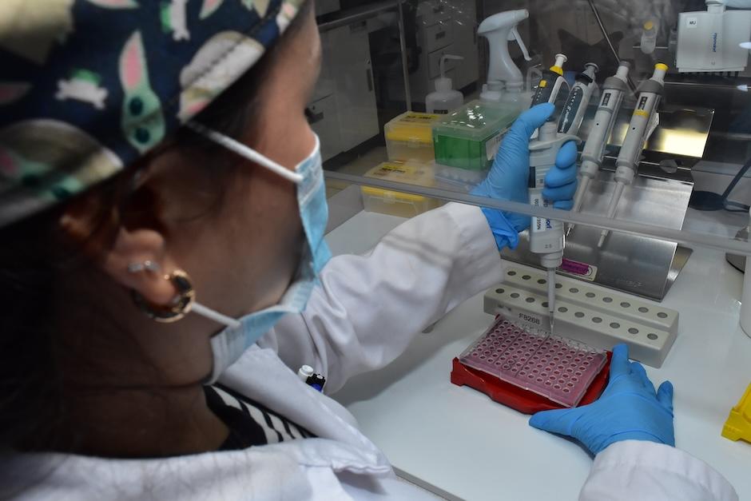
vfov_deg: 47.9
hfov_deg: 67.4
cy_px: 250
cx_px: 376
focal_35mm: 27
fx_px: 563
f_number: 11
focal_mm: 18
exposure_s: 1/250
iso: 1600
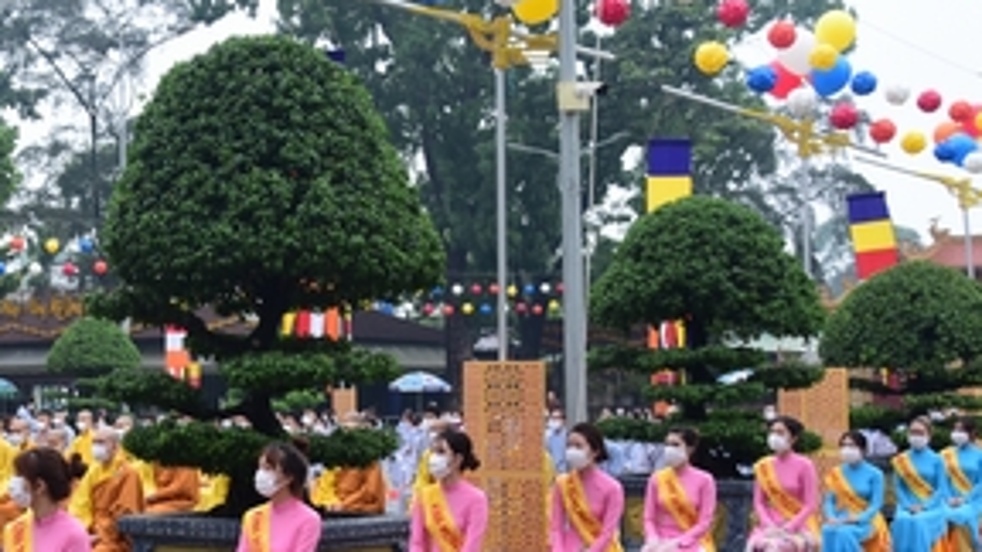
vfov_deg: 17.0
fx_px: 1849
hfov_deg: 28.2
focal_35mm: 71
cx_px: 41
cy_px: 317
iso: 400
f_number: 6.3
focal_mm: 30
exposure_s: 1/50
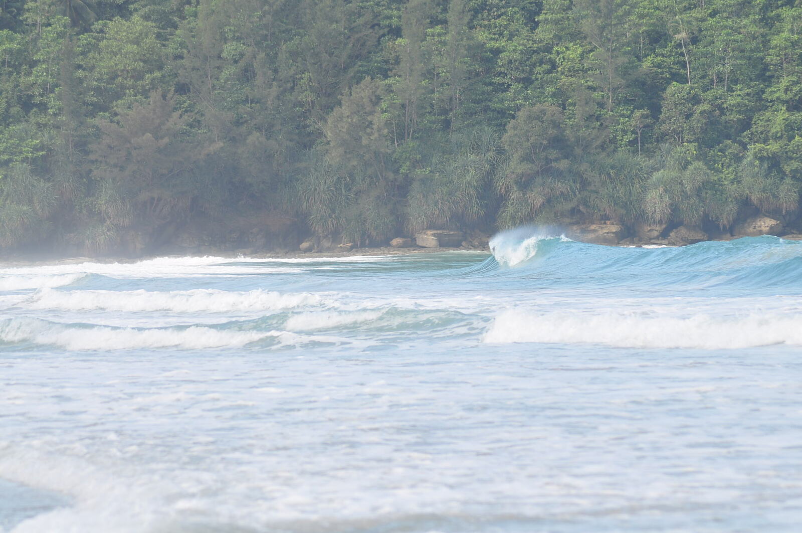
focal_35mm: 278
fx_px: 6175
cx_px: 401
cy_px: 266
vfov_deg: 4.9
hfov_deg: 7.4
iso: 320
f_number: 7.1
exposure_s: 1/400
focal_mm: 185
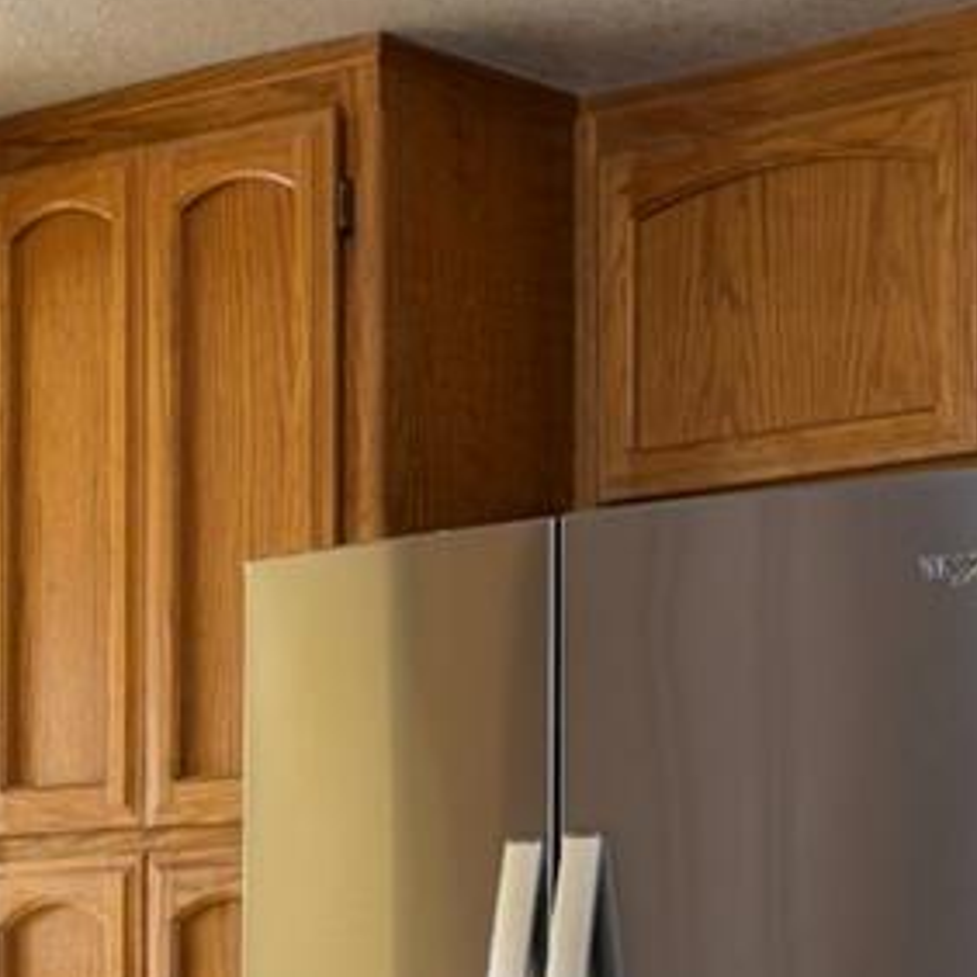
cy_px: 852
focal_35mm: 113
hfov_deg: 15.4
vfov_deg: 15.3
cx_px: 660
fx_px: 3608
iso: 125
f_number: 1.78
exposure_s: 1/121
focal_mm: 6.76
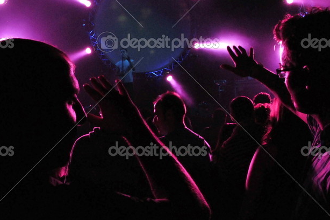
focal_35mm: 45
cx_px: 157
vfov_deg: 29.1
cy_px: 43
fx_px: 412
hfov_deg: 43.6
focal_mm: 18
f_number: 13
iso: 2500
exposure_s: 1/50
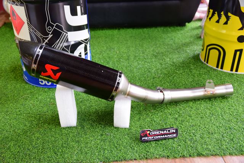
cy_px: 82
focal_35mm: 39
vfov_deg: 34.2
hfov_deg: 49.5
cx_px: 122
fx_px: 264
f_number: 3.5
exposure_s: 1/30
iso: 1000
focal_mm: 26
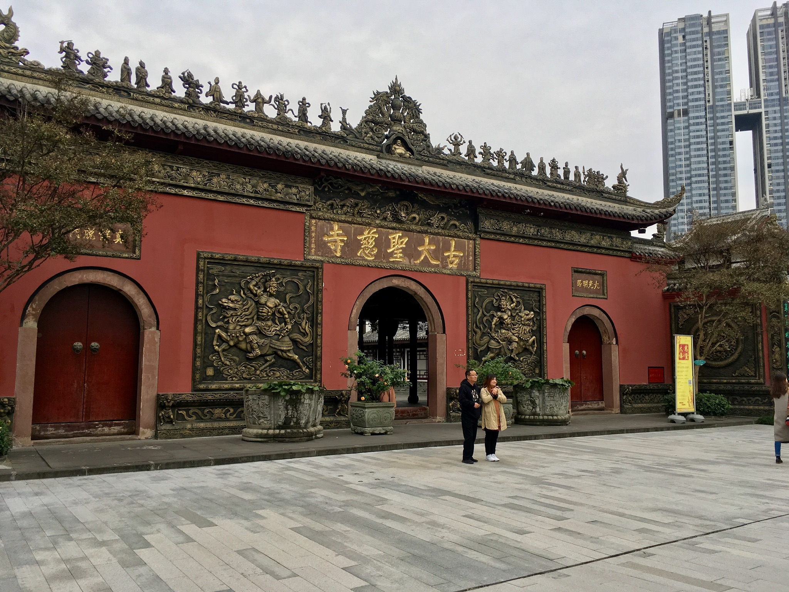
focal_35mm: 29
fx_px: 661
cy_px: 296
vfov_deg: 48.2
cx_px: 394
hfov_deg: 61.7
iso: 25
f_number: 2.2
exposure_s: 1/327
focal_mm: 4.15
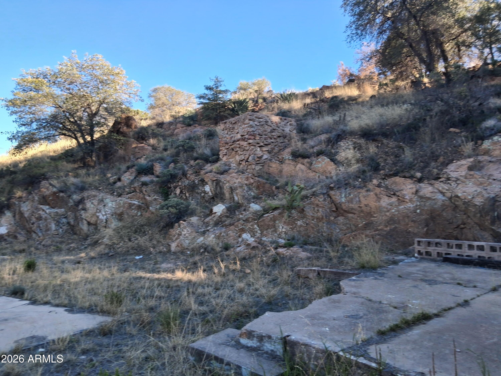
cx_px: 250
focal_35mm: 26
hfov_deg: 67.3
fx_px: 376
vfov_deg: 53.1
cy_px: 188
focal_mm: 3.98
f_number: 1.8
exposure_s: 1/154
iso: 25
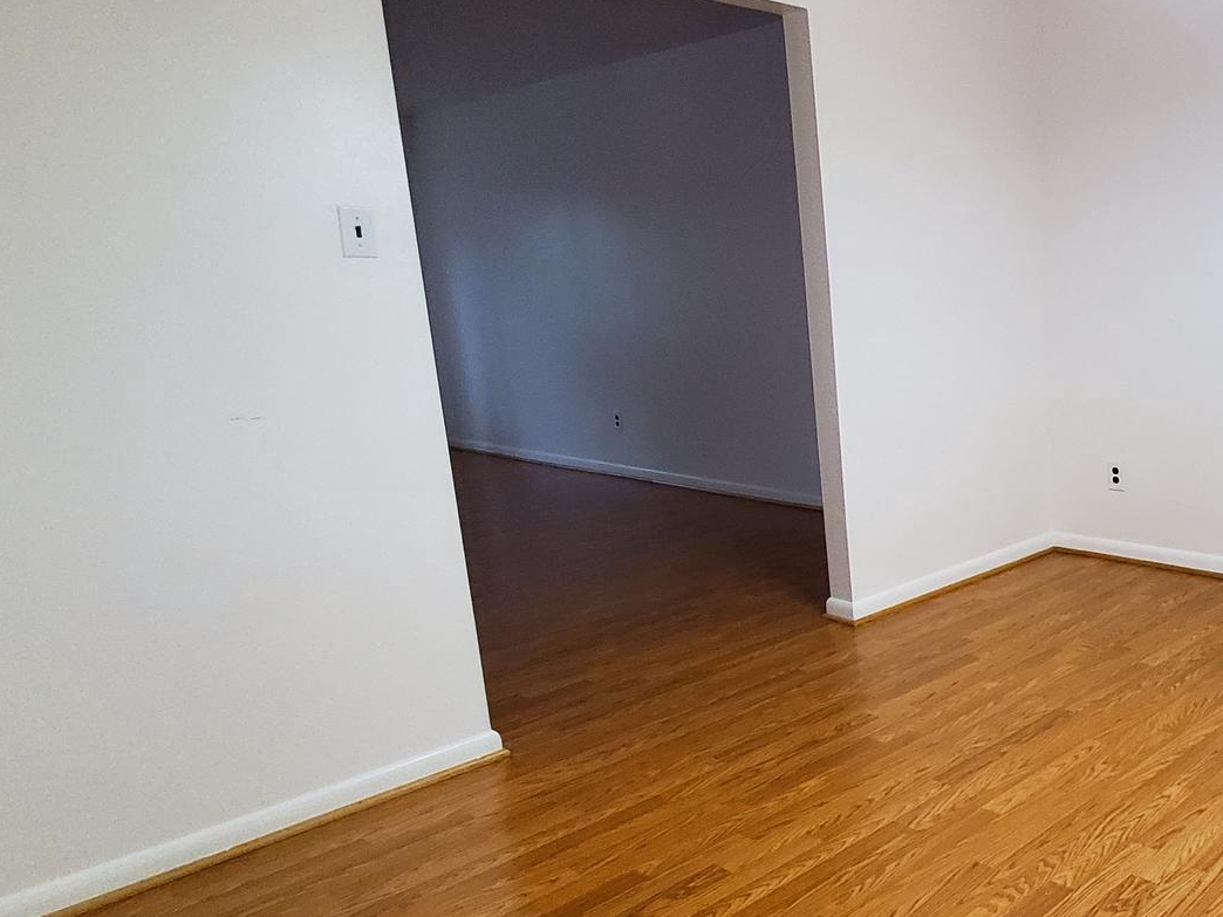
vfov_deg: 28.6
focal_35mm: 51
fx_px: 1802
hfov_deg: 35.3
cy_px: 454
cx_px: 1101
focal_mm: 1.8
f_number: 2.2
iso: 500
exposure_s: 1/59
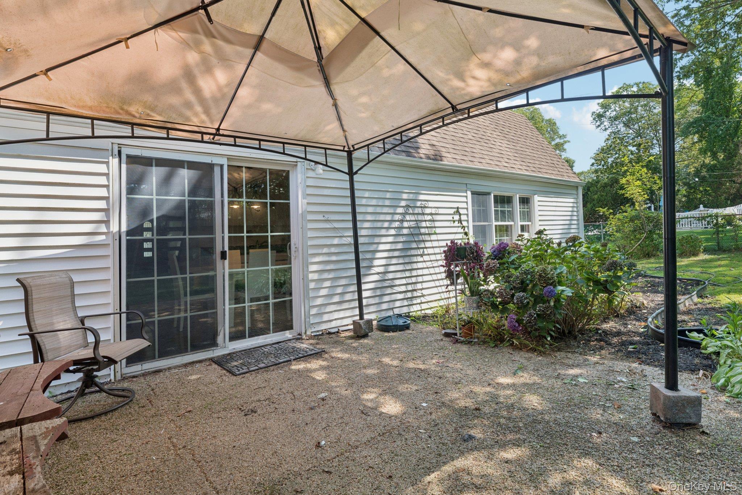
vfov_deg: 67.4
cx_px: 371
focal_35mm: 18
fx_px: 371
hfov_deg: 90.0
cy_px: 248
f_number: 9
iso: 320
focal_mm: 18
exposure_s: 1/100
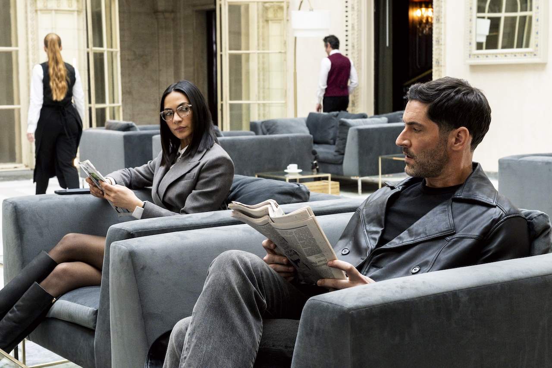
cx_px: 276
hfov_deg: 33.4
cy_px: 184
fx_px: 920
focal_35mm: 60
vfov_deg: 22.6
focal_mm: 40
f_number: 6.3
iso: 2000
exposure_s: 1/250
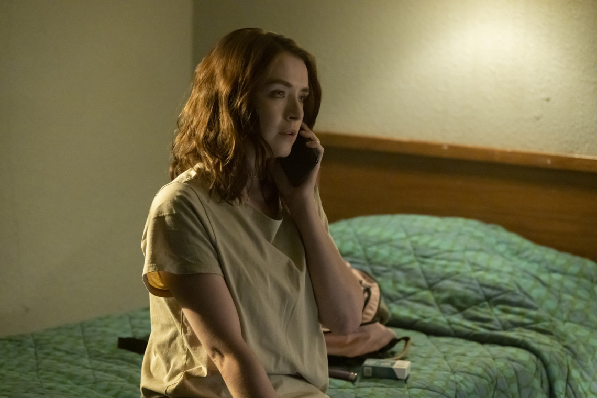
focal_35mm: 160
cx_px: 298
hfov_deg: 12.8
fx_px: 2653
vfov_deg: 8.6
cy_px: 199
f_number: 4
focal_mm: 160
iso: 6400
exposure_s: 1/80
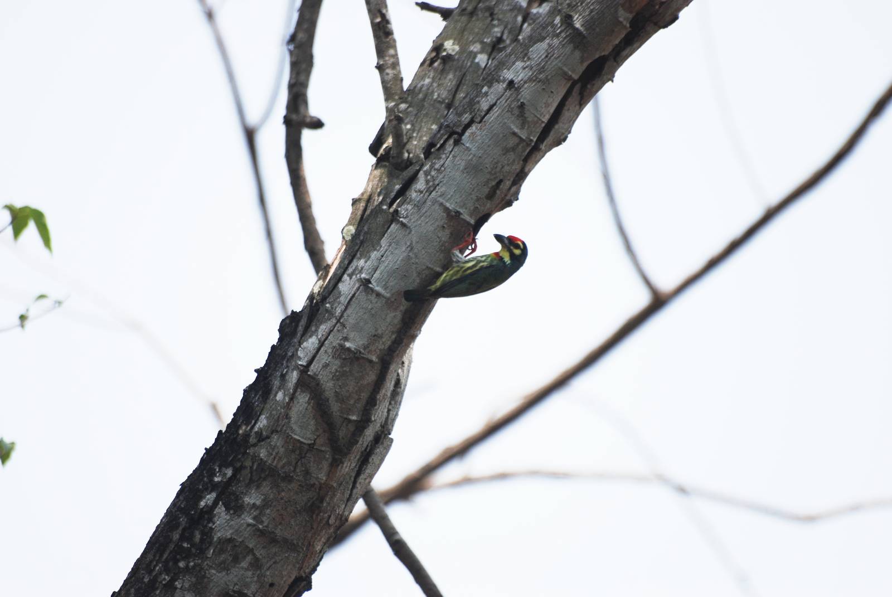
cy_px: 298
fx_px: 11163
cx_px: 446
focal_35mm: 450
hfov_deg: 4.6
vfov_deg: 3.1
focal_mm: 300
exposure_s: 1/640
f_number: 5.6
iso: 200
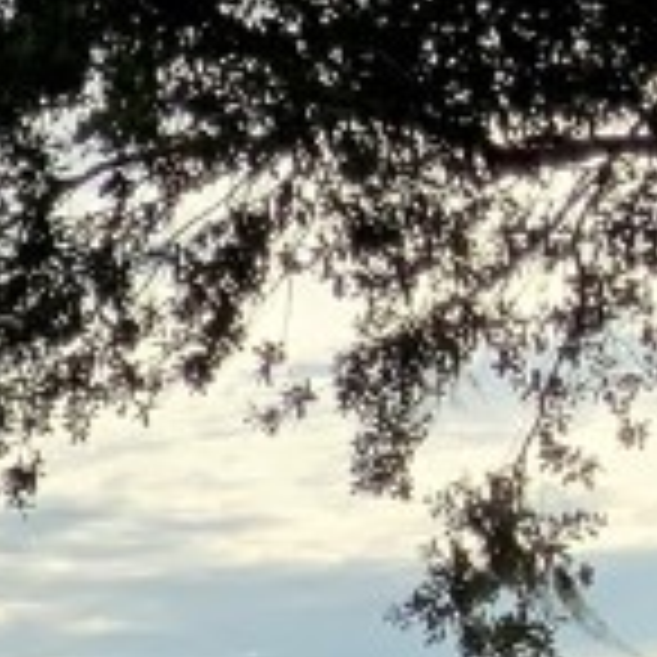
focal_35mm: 180
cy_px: 837
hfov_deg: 8.0
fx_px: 3865
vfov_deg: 9.6
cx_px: -1472
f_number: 1.8
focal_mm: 3
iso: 16
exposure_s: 1/1195
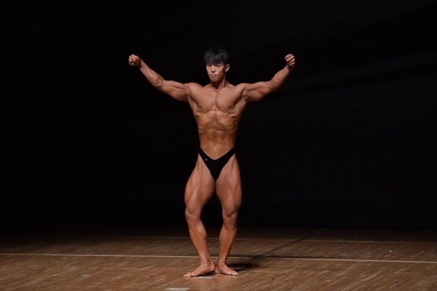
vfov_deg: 5.7
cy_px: 146
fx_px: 2912
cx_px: 218
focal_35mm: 240
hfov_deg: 8.6
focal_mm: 160
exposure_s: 1/400
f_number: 5.6
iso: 6400
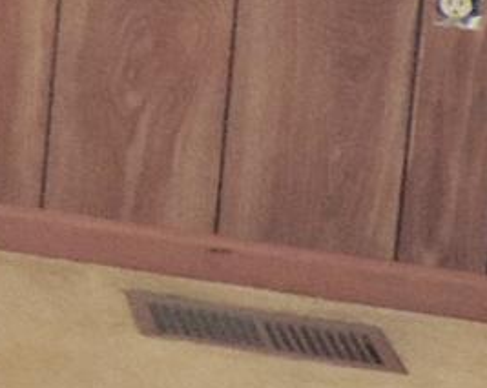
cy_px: -681
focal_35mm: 180
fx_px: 2592
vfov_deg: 7.7
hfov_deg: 7.8
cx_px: -1366
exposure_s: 1/40
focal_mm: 4.3
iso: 140
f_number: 3
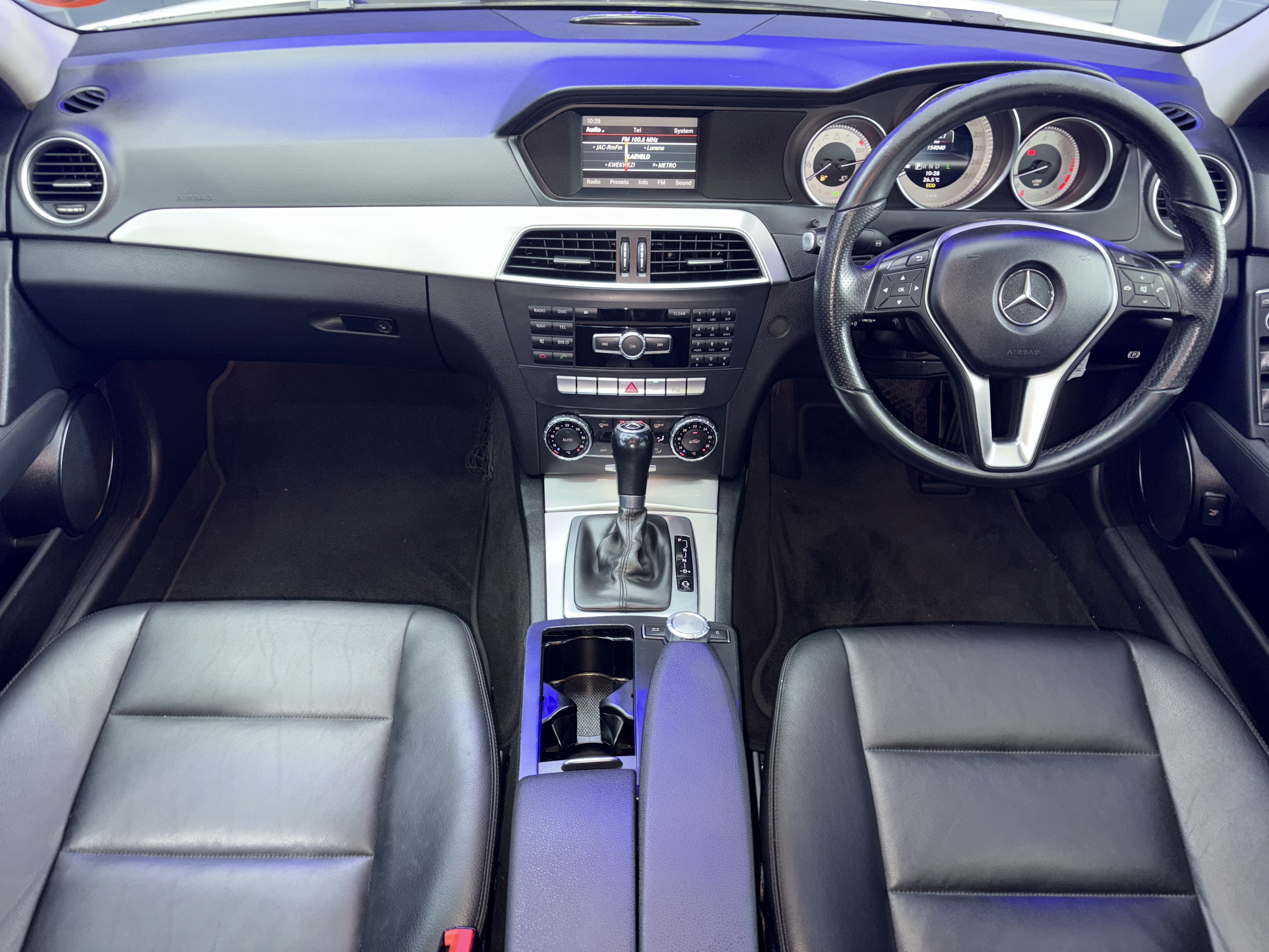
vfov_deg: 53.1
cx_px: 634
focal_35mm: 26
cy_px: 476
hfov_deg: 67.3
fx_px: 953
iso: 64
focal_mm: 5.96
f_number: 1.6
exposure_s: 1/8
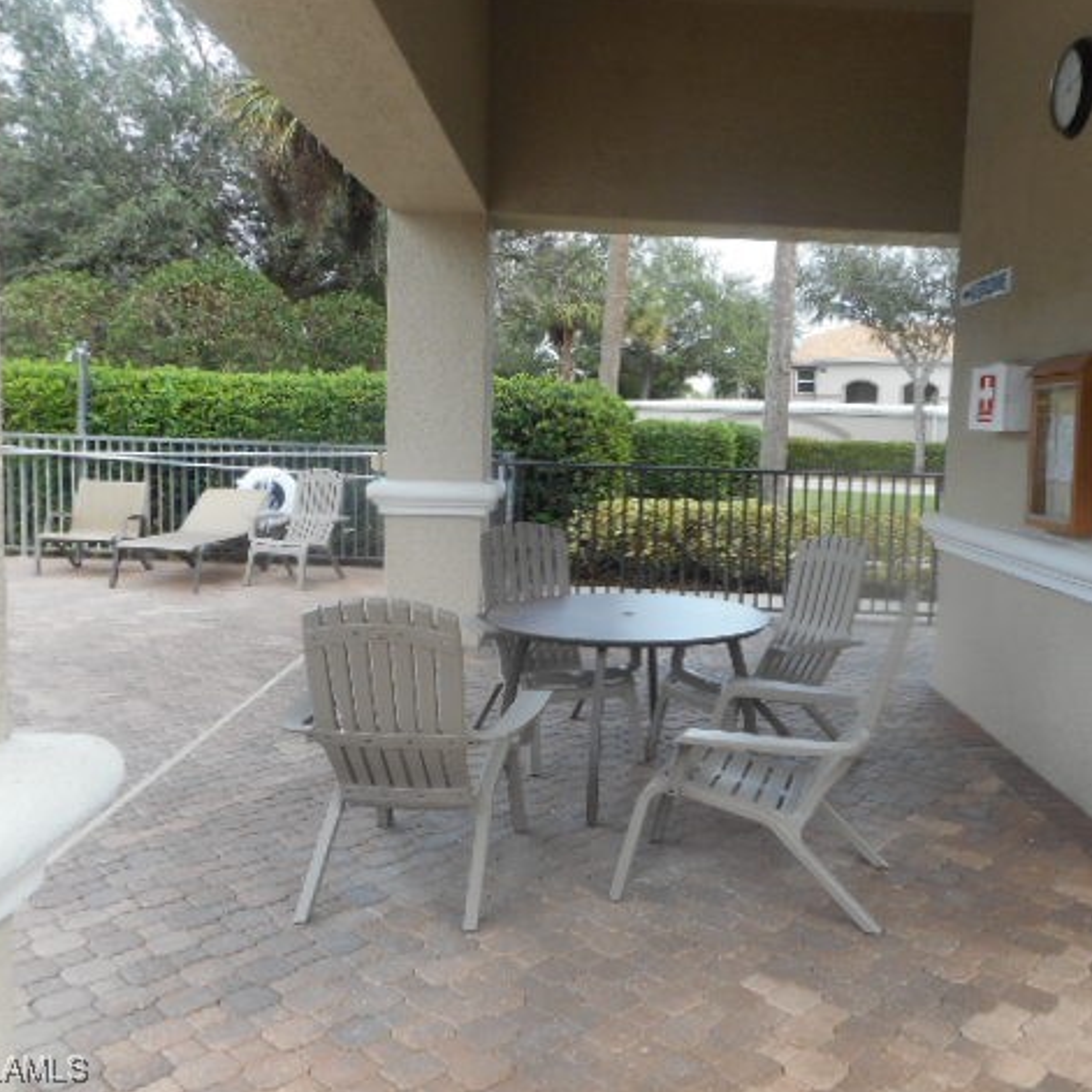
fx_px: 1071
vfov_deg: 54.0
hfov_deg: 53.7
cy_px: 543
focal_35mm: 30
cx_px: 647
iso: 80
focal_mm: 4.5
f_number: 3.7
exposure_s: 1/125
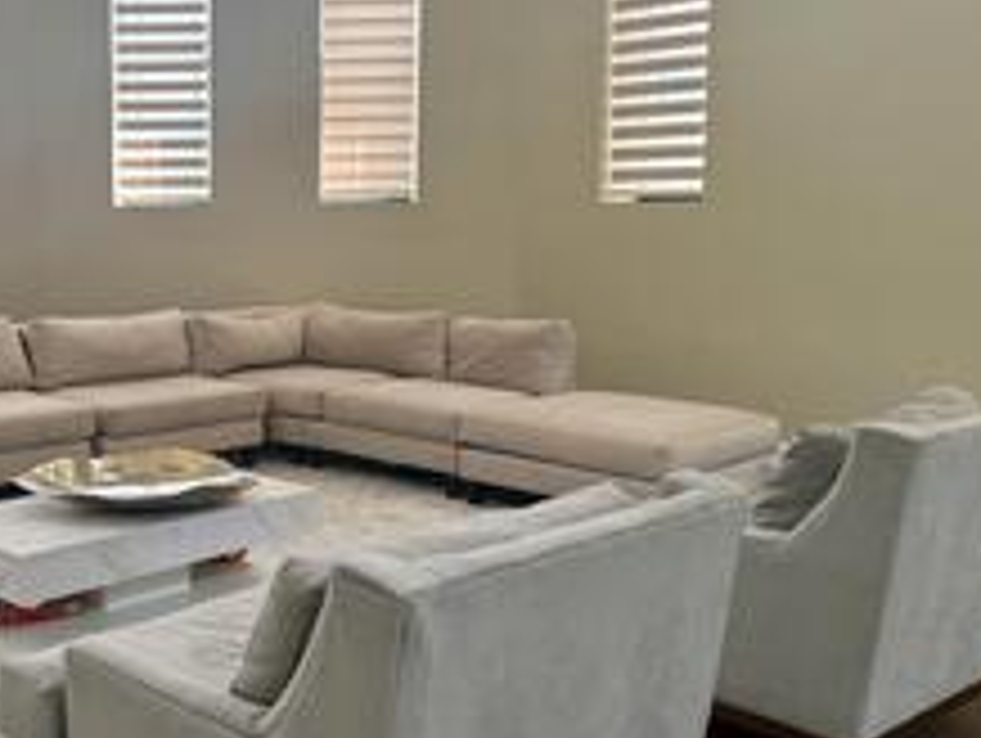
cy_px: 310
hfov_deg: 41.3
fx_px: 1248
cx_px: 216
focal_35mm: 44
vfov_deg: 32.9
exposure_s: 1/202
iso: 160
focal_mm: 6.76
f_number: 1.78
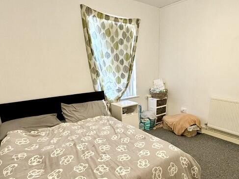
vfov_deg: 57.9
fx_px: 159
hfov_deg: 72.7
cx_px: 149
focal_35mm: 23
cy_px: 115
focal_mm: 2.22
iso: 800
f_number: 2.2
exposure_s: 1/60
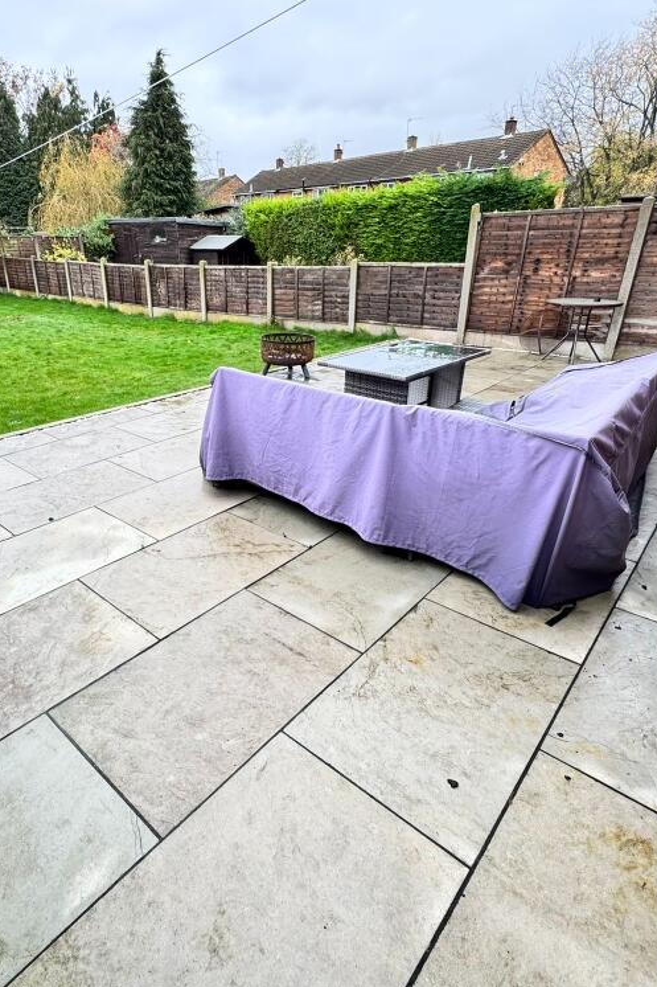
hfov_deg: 61.5
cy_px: 484
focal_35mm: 20
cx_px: 270
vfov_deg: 84.0
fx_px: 548
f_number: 2.2
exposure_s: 1/99
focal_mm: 2.22
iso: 64
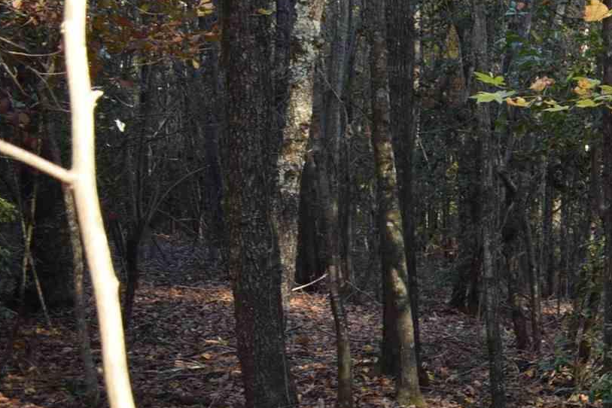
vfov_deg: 13.4
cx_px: 1061
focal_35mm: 102
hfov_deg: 16.9
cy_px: 247
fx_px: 1734
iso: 100
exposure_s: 1/40
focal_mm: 18
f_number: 3.5
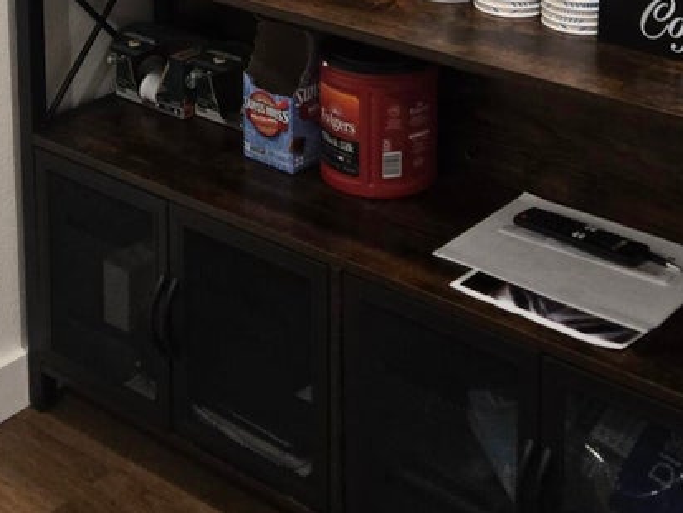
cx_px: 191
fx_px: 1500
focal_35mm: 76
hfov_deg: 25.4
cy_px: -146
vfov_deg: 18.2
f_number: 1.8
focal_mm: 5.4
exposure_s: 1/120
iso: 400
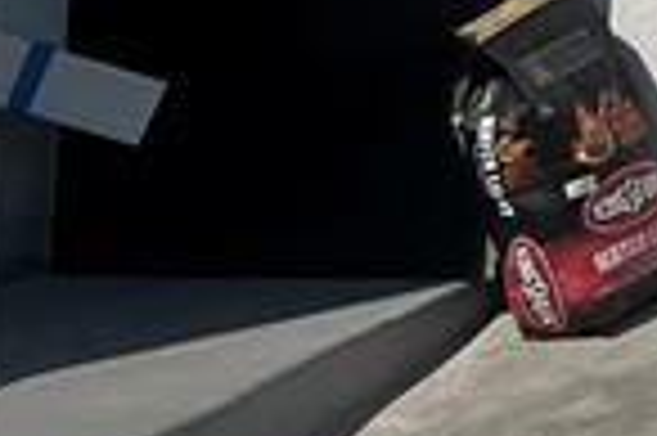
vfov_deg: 6.5
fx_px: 3464
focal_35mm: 190
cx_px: 2277
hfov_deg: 8.3
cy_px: -935
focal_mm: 5.7
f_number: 1.5
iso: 50
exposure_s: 1/16393
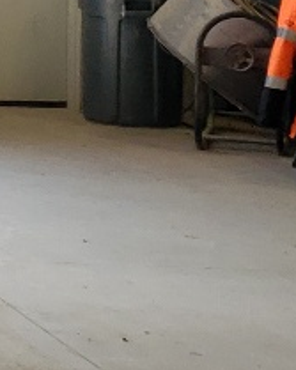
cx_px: -826
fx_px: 2126
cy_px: -143
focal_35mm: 194
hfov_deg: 6.6
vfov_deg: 9.7
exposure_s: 1/294
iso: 50
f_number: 1.5
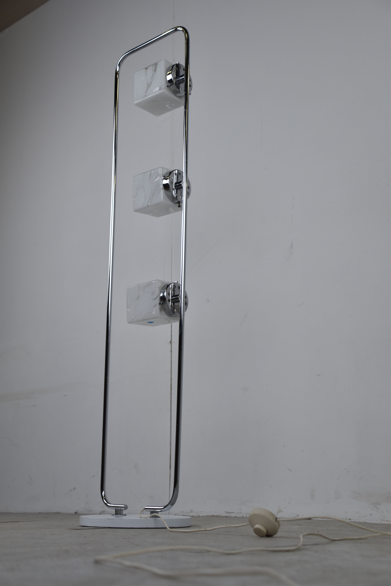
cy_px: 293
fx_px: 781
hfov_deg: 28.1
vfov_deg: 41.1
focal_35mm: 48
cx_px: 196
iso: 160
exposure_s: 1/160
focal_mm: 32
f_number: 4
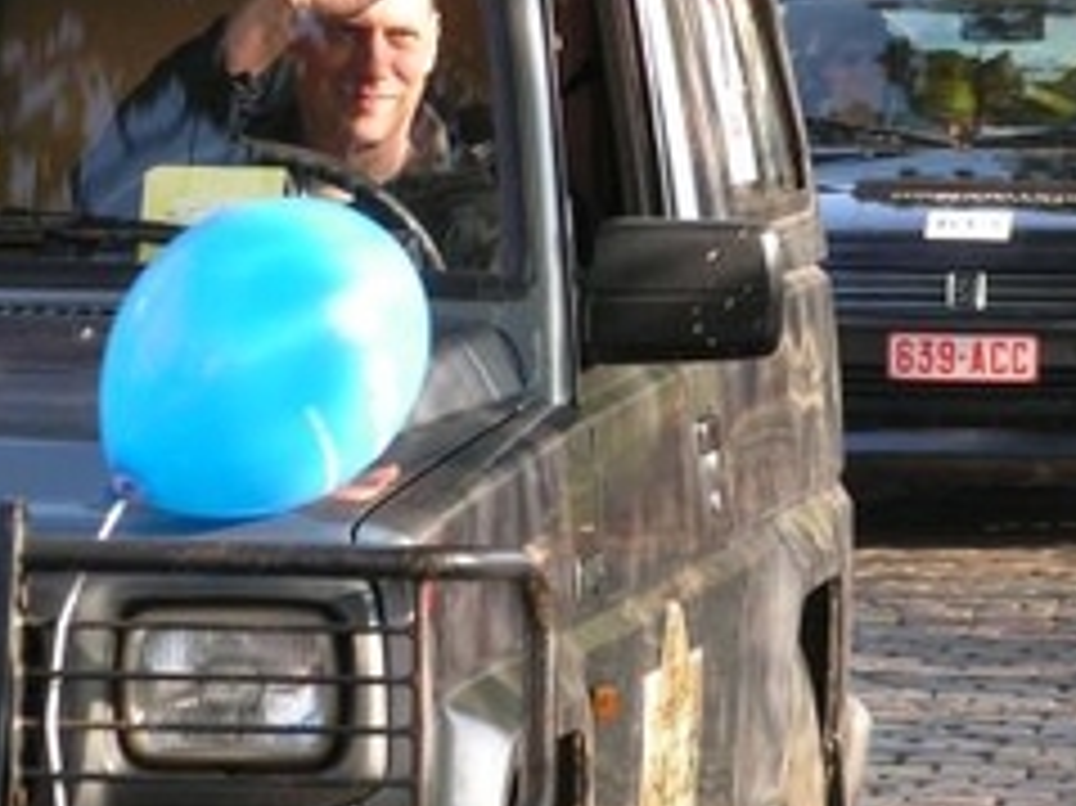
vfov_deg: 4.5
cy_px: 313
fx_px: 10346
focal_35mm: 333
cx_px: 324
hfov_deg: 6.0
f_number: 3.2
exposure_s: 1/125
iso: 50
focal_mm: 26.4
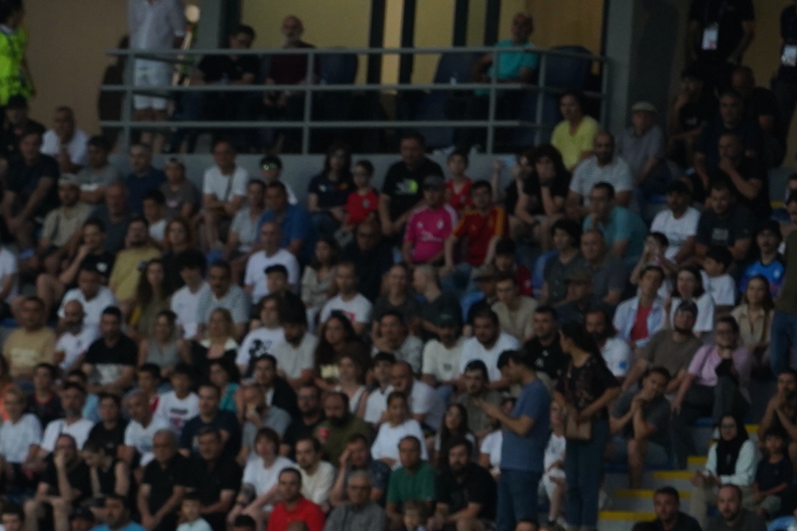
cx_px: -100
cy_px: 721
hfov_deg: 3.4
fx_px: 13391
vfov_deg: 2.3
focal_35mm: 605
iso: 2000
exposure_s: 1/1000
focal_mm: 200
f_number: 4
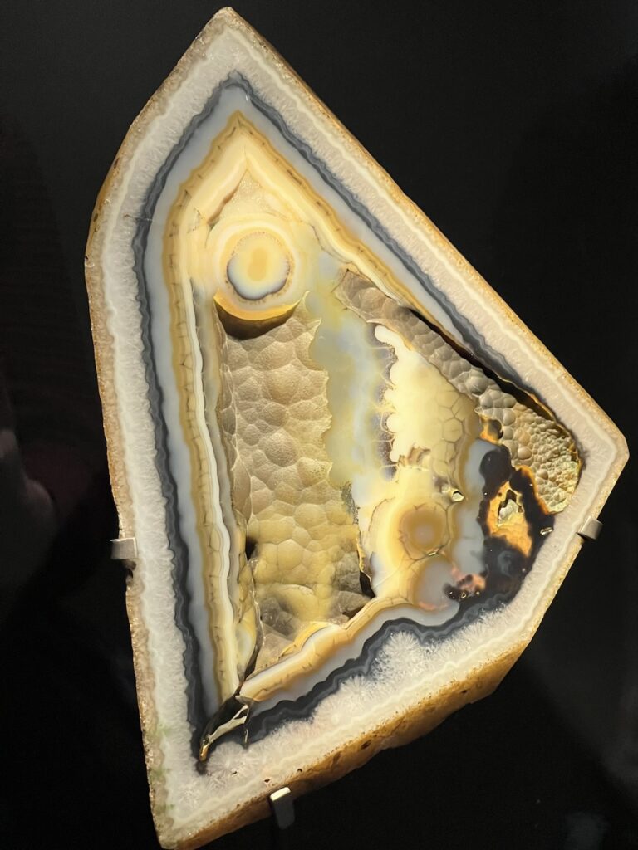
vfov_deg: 25.3
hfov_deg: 19.1
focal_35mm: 77
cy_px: 425
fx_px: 1892
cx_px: 319
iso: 500
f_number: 2.8
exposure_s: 1/50
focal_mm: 9
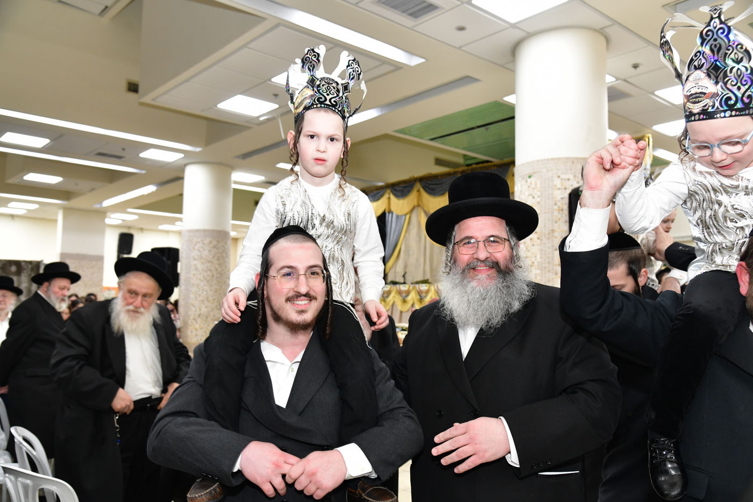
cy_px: 251
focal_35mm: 31
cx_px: 376
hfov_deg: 60.3
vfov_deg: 42.3
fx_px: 648
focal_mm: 31
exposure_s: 1/100
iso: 1600
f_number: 5.6
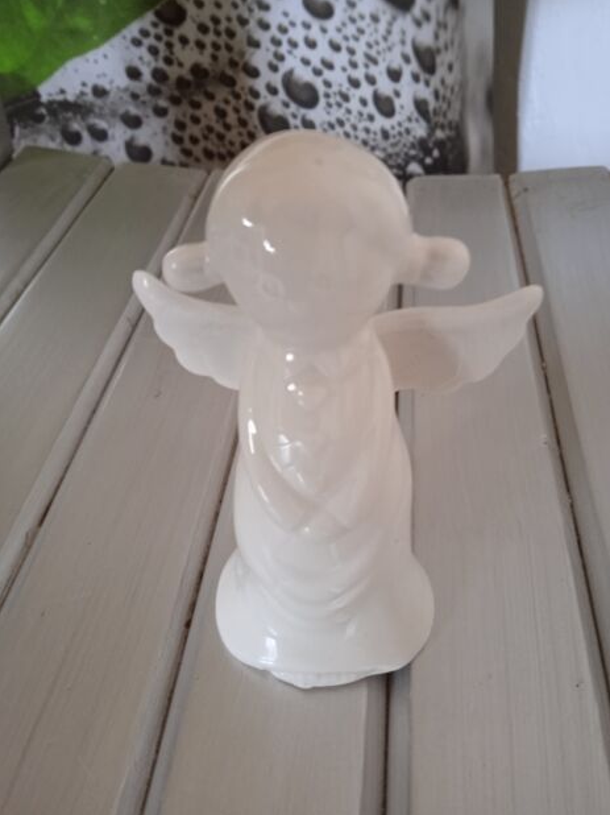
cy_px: 397
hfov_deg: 48.2
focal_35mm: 29
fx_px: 682
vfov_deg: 61.7
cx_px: 315
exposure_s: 1/14.3
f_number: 2.2
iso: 785
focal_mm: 3.43
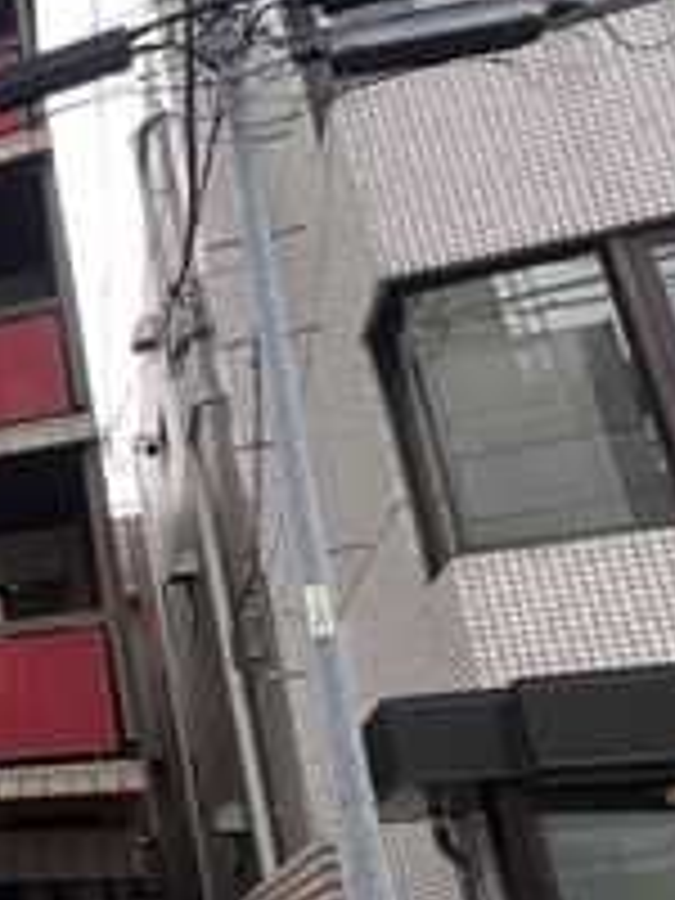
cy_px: 662
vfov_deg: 46.4
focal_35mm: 39
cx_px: -432
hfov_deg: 24.4
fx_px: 1014
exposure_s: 1/99
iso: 64
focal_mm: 1.57
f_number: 1.8
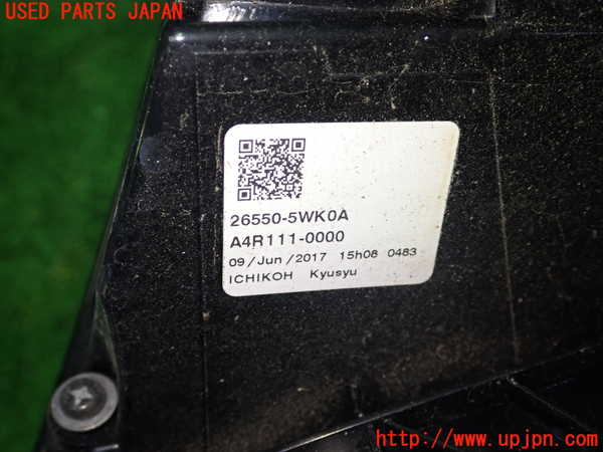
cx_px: 302
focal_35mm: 41
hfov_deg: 45.8
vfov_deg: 35.1
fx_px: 714
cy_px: 226
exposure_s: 1/40
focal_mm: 7.31
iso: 200
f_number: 2.8
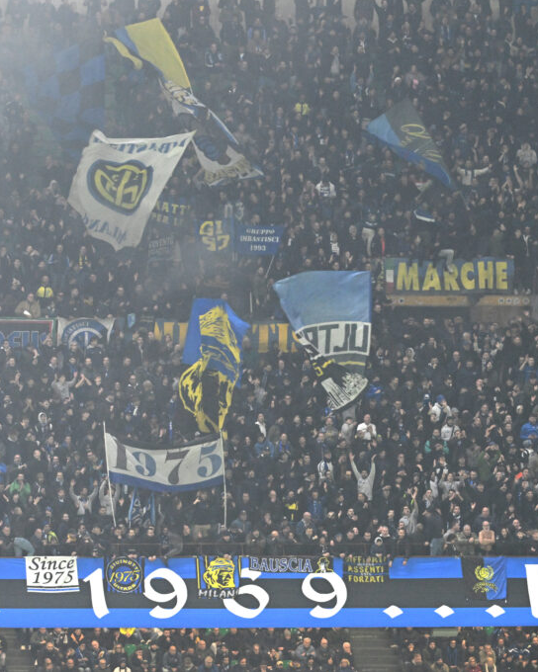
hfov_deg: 4.6
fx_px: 6747
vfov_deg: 5.7
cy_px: 336
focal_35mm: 339
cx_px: 164
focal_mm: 240
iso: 3200
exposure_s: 1/125
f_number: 7.1
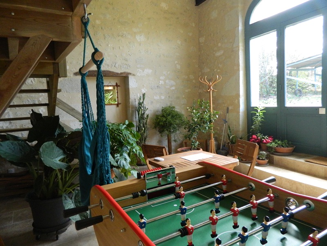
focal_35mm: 25
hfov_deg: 69.4
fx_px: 236
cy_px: 123
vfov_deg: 54.9
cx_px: 164
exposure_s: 1/20
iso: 400
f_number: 3.1
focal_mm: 4.5
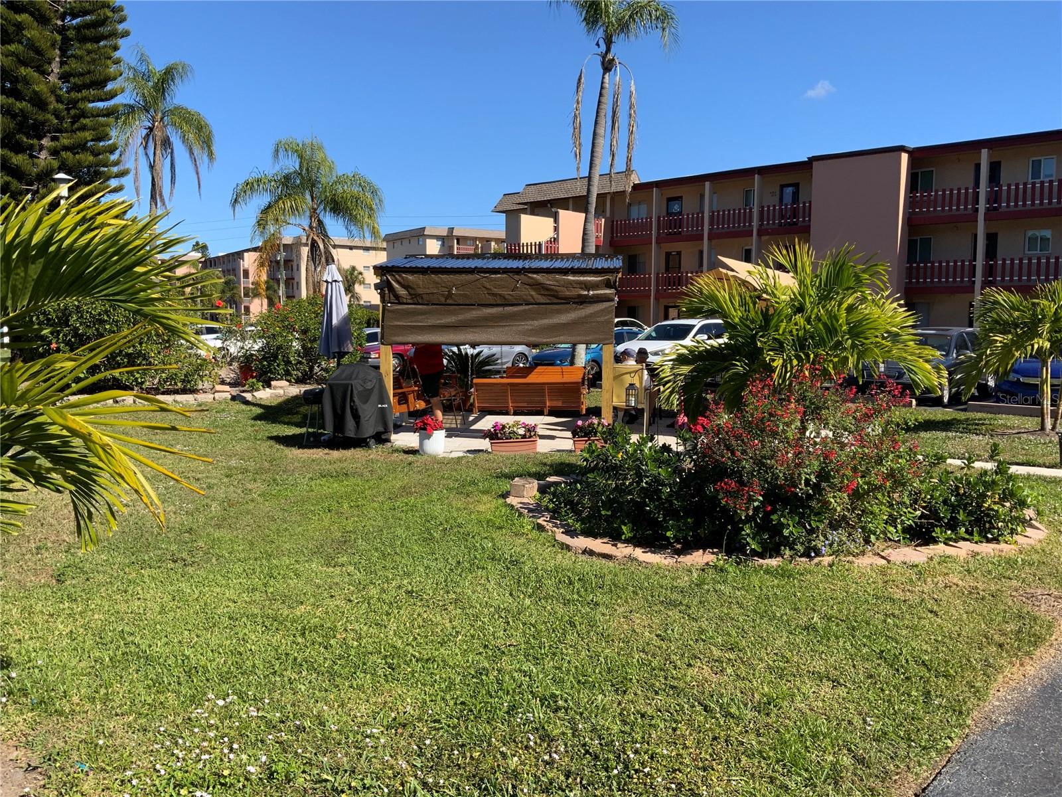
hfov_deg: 61.7
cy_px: 398
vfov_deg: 48.2
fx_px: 890
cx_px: 531
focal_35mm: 29
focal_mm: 3
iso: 16
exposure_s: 1/1490
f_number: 1.8
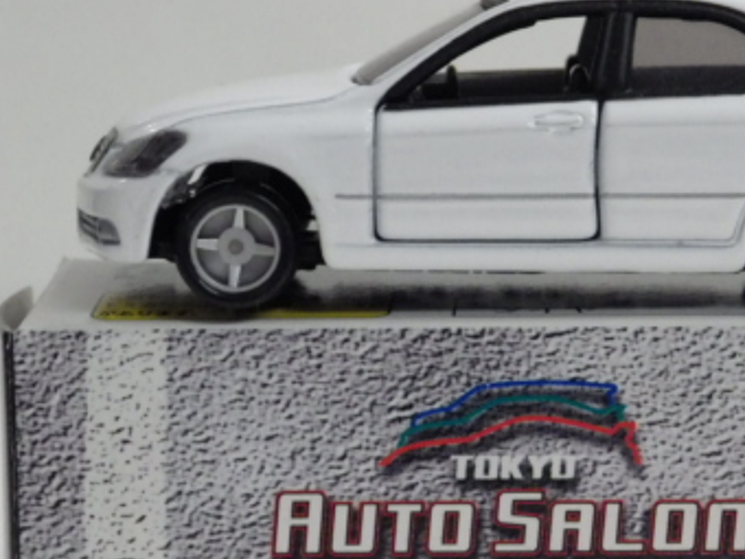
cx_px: 524
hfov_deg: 12.0
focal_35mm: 164
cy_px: 366
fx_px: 3530
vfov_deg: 9.0
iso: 640
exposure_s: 1/60
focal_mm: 15.6
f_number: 4.4
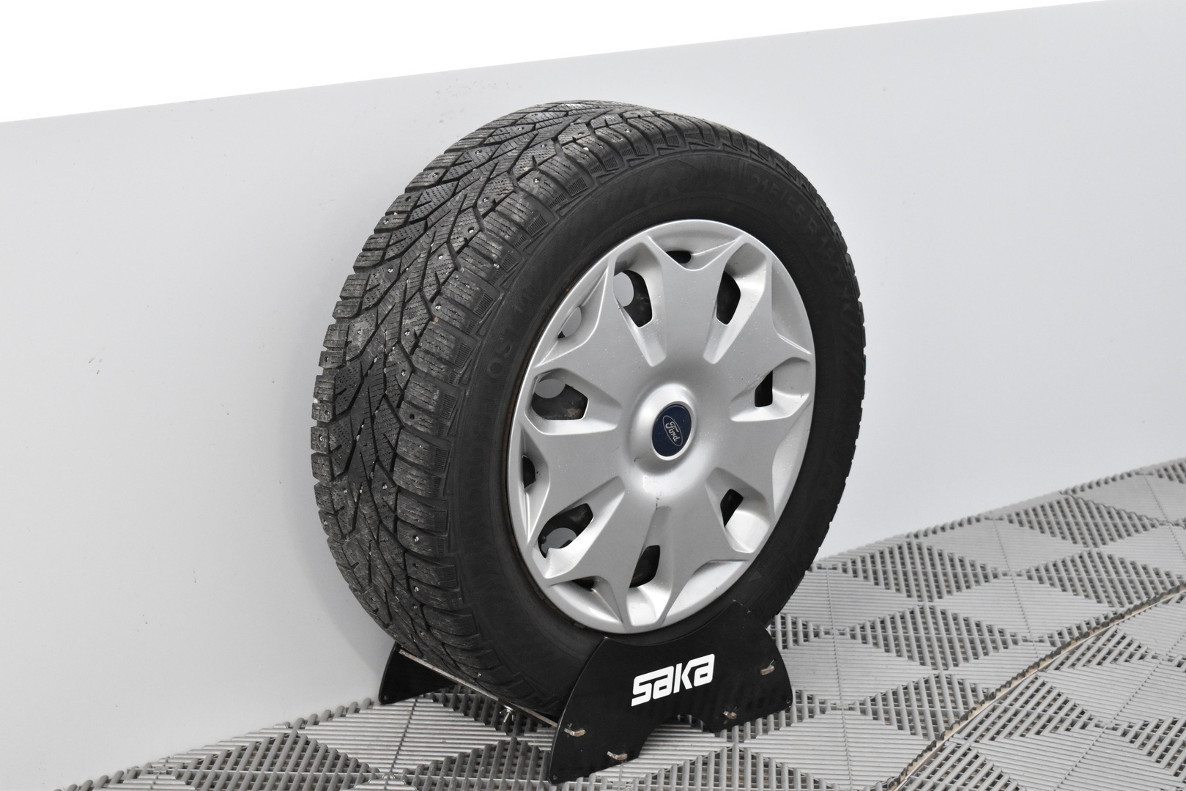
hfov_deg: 27.0
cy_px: 396
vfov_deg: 18.2
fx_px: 2471
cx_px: 593
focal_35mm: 75
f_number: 5.6
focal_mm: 50
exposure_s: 1/60
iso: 3200
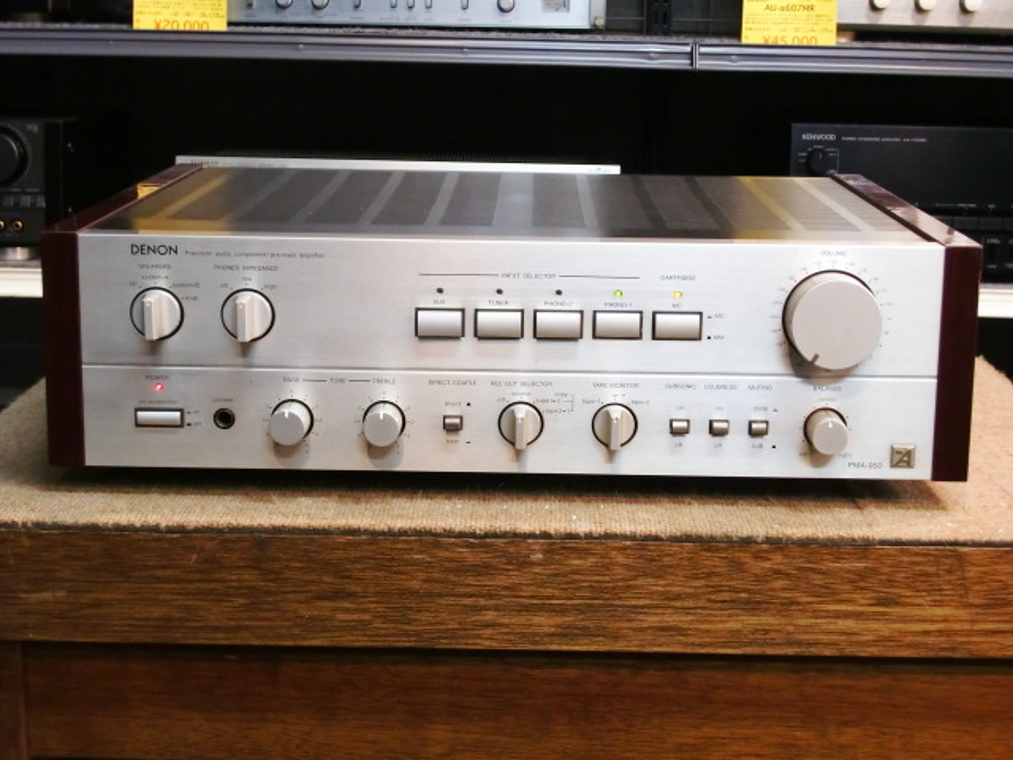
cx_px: 506
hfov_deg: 29.4
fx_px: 1931
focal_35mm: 66
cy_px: 380
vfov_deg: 22.3
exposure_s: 1/25
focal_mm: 11.7
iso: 400
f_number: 4.1
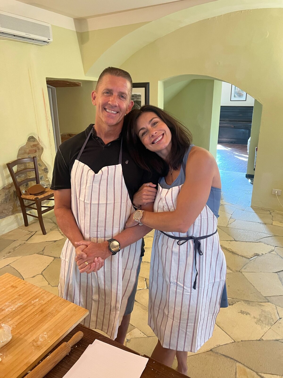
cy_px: 189
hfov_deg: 53.0
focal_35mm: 26
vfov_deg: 67.3
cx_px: 142
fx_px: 284
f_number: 1.5
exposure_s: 1/50
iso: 320
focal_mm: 5.7
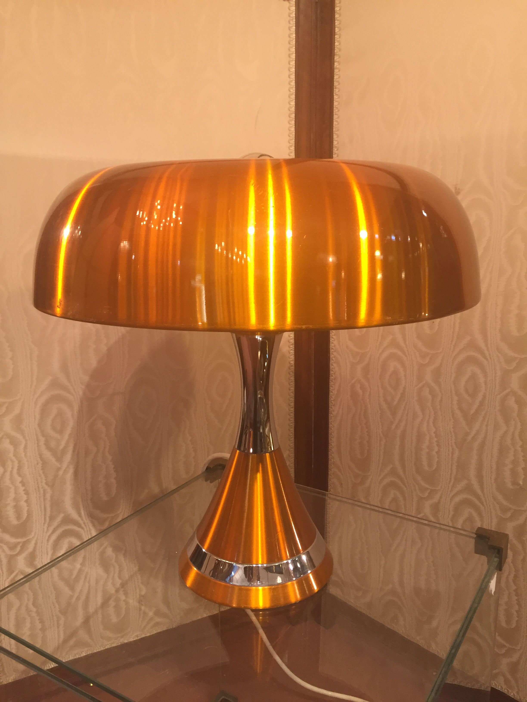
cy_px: 351
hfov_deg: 48.2
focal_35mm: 29
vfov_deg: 61.7
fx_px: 589
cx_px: 264
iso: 64
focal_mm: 4.15
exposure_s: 1/33
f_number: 2.2
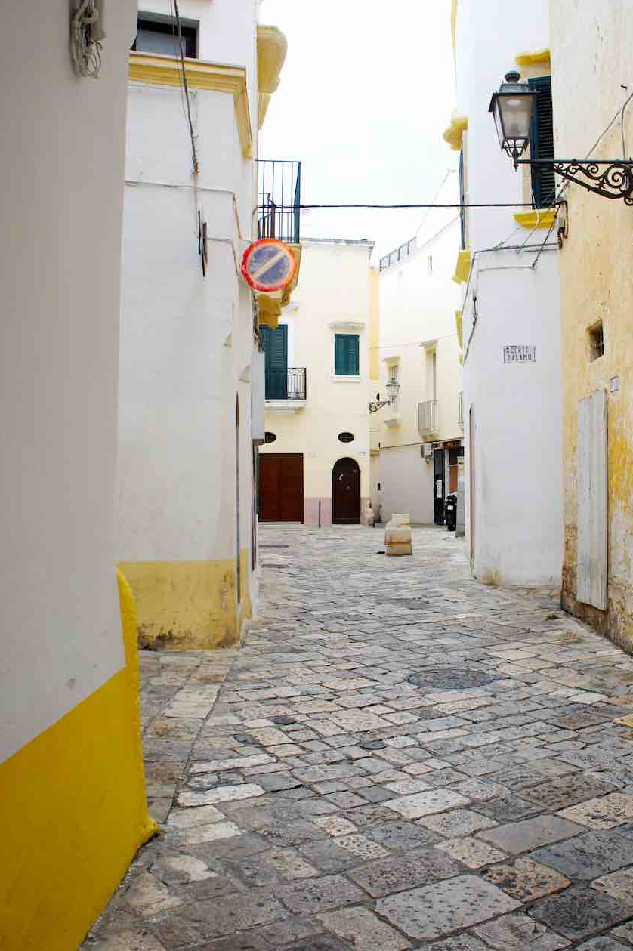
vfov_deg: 57.2
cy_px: 483
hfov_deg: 39.8
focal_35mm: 33
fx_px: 871
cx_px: 372
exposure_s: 1/100
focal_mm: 18
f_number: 5
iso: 200
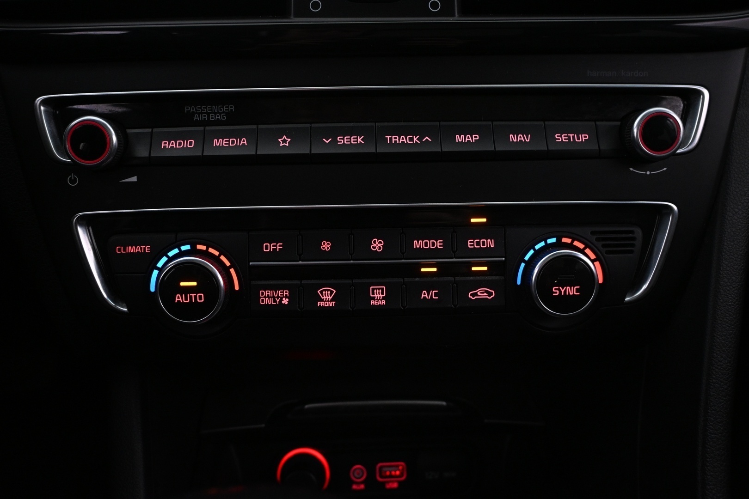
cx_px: 374
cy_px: 250
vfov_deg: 44.6
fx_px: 609
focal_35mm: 29
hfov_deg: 63.2
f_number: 3.8
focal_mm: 19.5
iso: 1600
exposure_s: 1/40
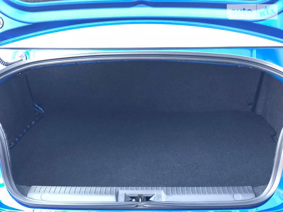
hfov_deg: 36.8
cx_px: 142
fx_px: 425
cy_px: 106
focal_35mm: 52
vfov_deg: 28.0
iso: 160
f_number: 2.4
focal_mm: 6
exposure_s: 1/9
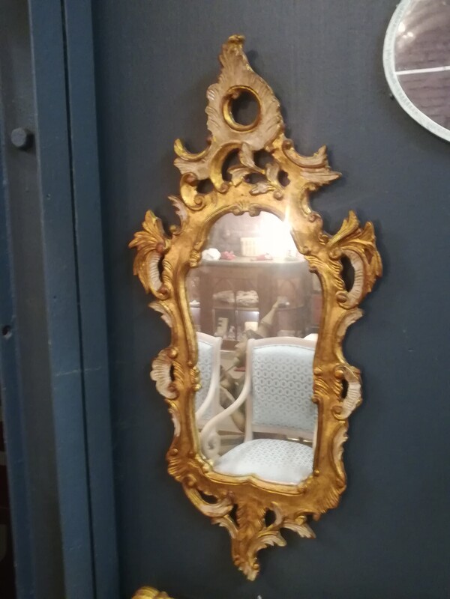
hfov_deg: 41.8
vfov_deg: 54.0
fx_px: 589
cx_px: 225
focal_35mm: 34
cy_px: 300
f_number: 2.2
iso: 640
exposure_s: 1/14.3
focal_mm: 3.83
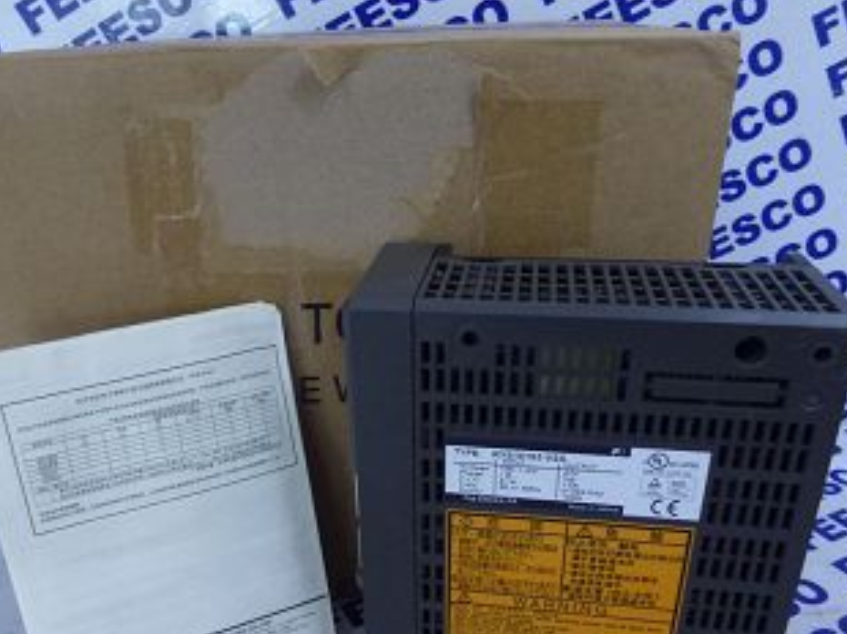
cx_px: 363
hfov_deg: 58.2
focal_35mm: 31
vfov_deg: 45.0
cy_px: 396
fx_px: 758
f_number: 3.3
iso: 200
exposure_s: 1/6
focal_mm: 4.3
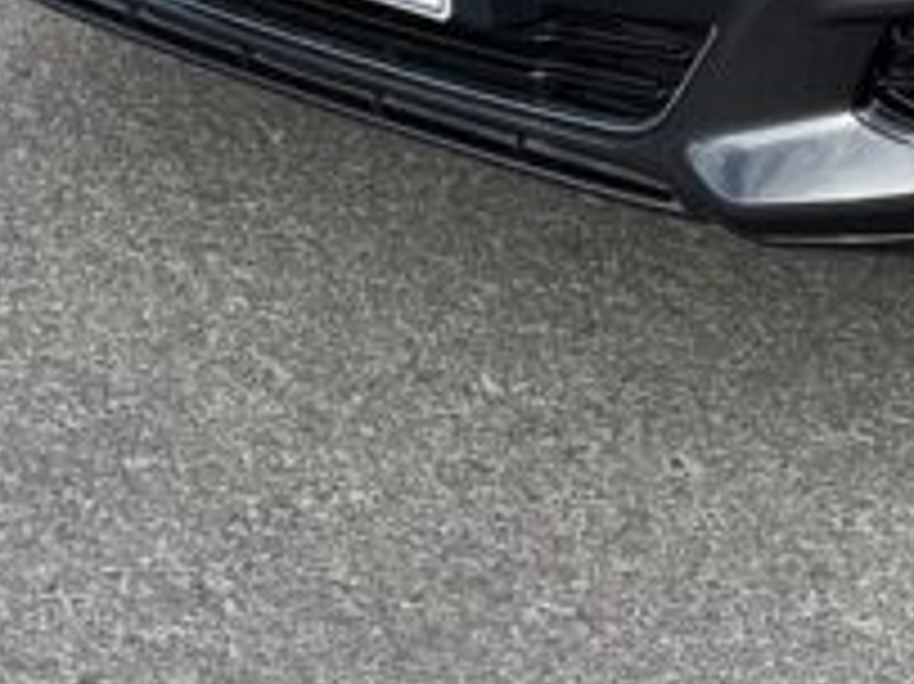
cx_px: 1270
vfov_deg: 10.9
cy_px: -351
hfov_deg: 14.3
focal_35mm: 131
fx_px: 3457
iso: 50
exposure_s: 1/1355
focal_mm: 5.1
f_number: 1.6
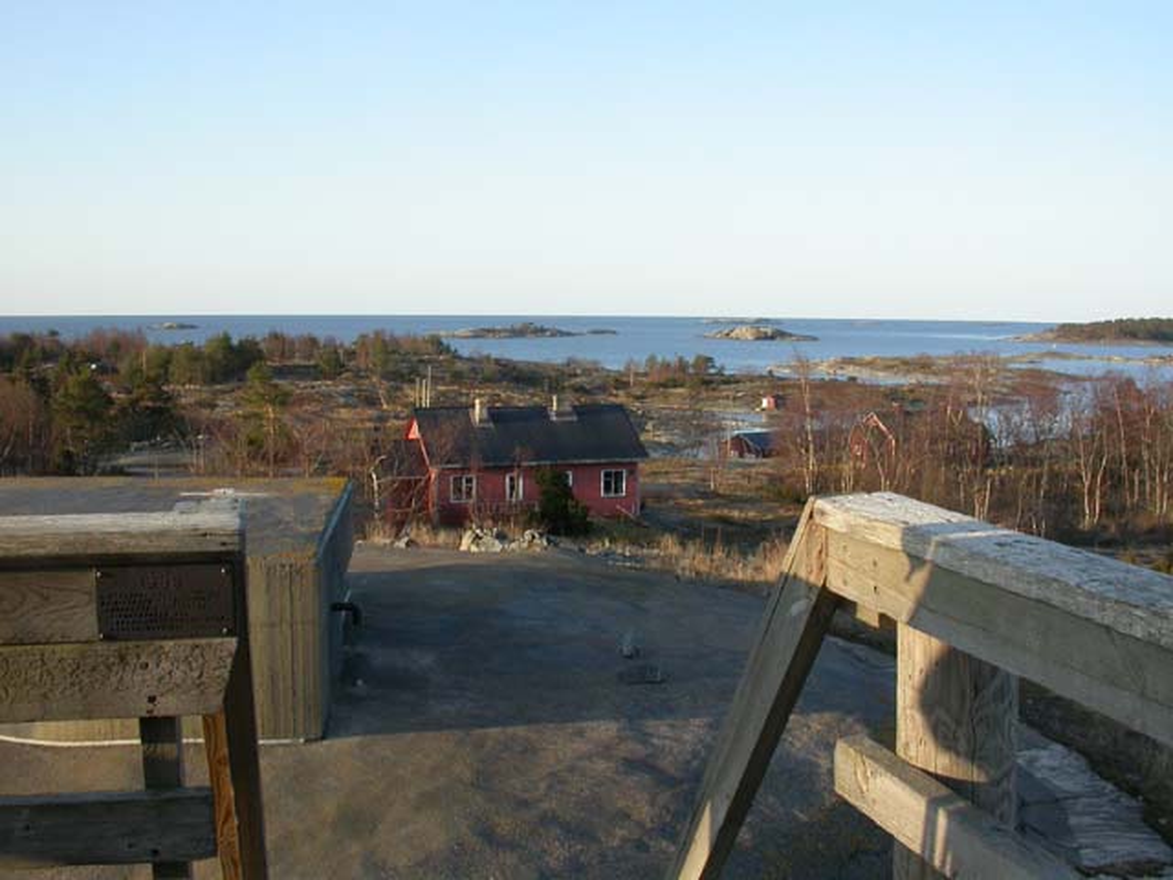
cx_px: 586
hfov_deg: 49.0
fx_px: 1288
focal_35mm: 38
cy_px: 440
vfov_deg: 37.7
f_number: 6
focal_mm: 7.85
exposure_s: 1/164
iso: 100
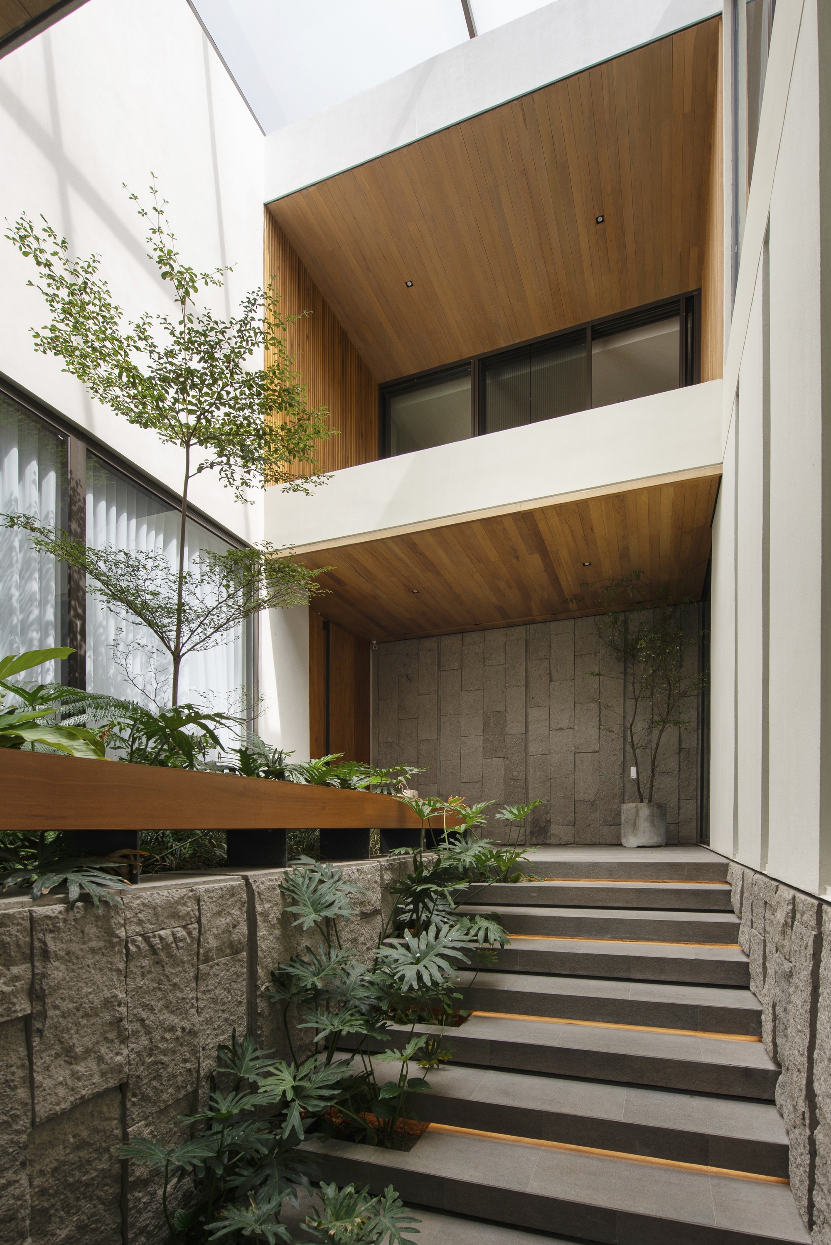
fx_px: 484
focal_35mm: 14
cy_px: 622
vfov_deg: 104.2
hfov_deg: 81.2
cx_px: 416
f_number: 8
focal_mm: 14
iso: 100
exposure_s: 1/80
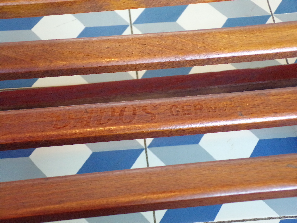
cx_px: 148
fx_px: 480
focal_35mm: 56
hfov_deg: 34.3
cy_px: 112
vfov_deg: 26.1
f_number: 3.7
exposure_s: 1/18
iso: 800
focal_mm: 10.1
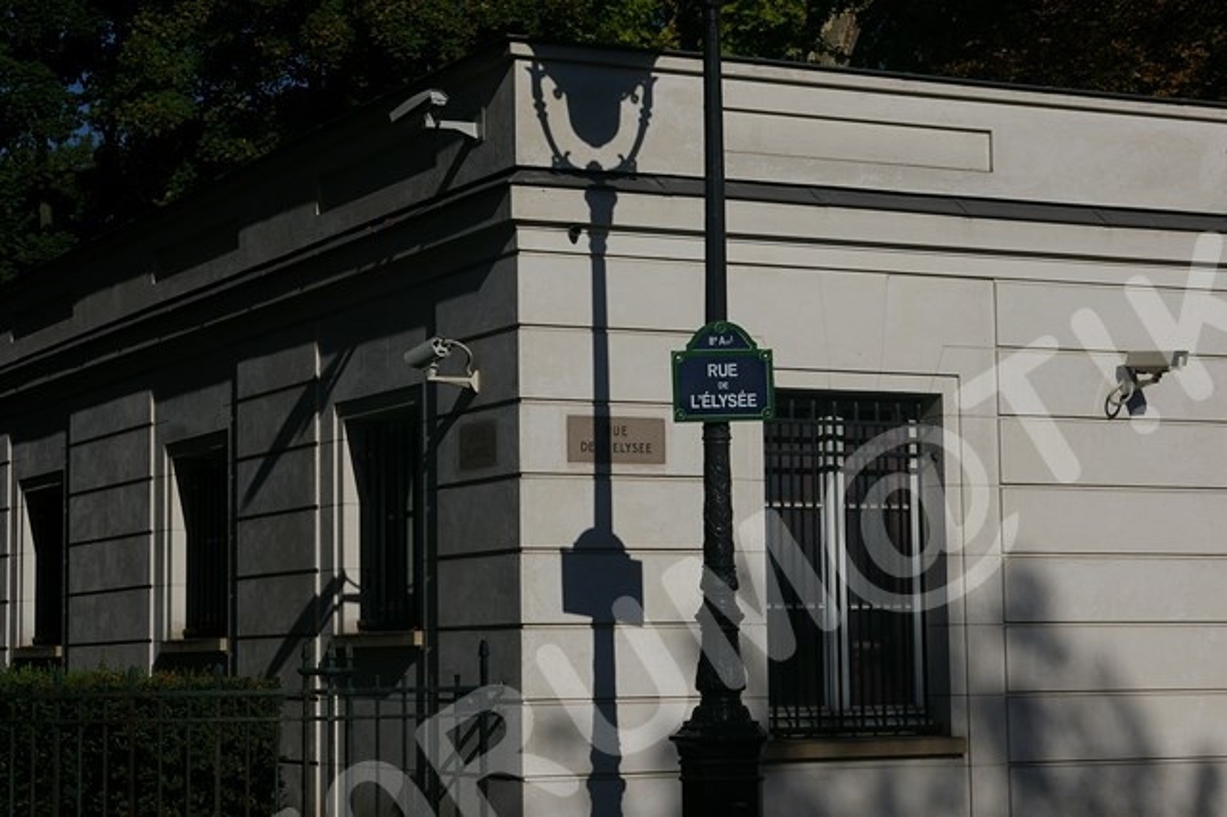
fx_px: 2810
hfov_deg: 24.6
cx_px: 614
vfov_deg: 16.5
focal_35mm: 82
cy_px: 408
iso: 200
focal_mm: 55
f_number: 11
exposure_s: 1/750
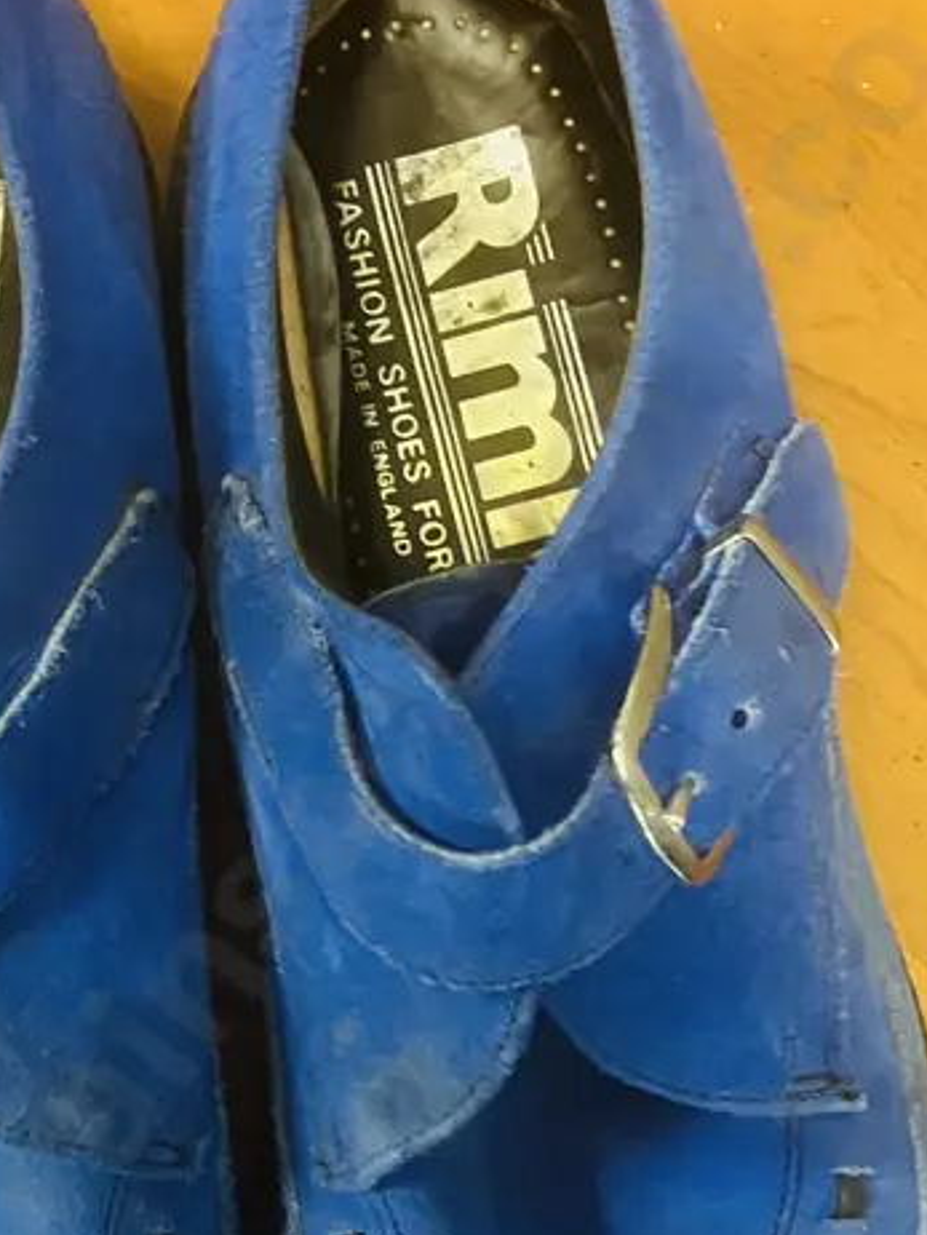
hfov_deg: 23.5
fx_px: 2212
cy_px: 930
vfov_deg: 30.6
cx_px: 243
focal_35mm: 62
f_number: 1.8
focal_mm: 3.99
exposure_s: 1/33
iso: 400
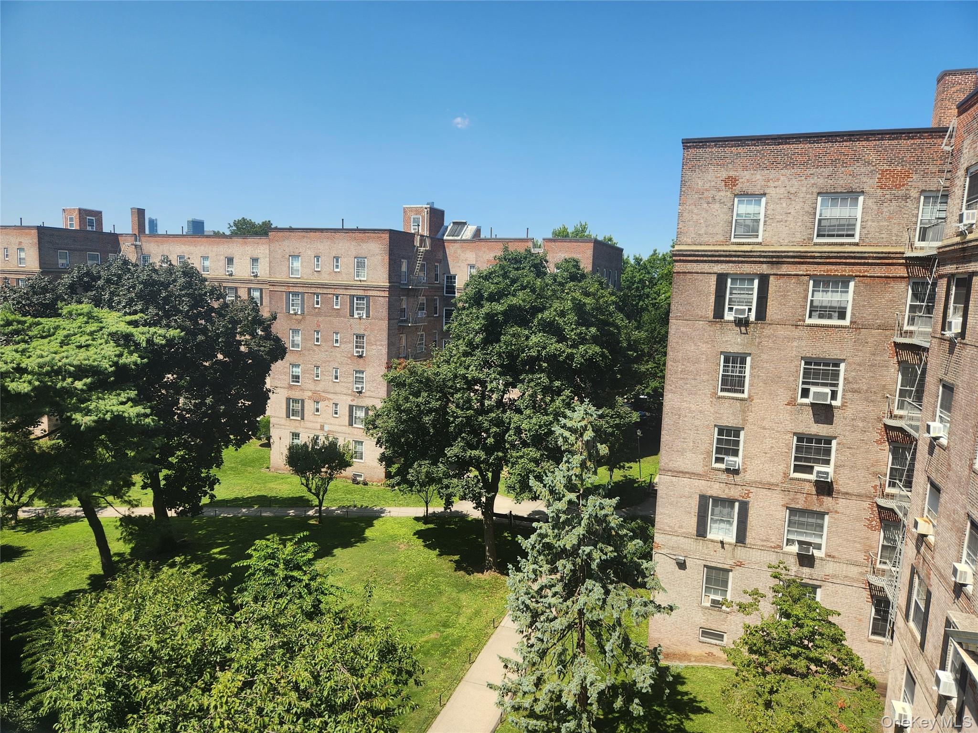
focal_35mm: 23
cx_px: 489
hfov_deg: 73.9
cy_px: 366
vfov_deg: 58.9
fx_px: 650
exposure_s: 1/1073
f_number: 1.8
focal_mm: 5.4
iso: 20
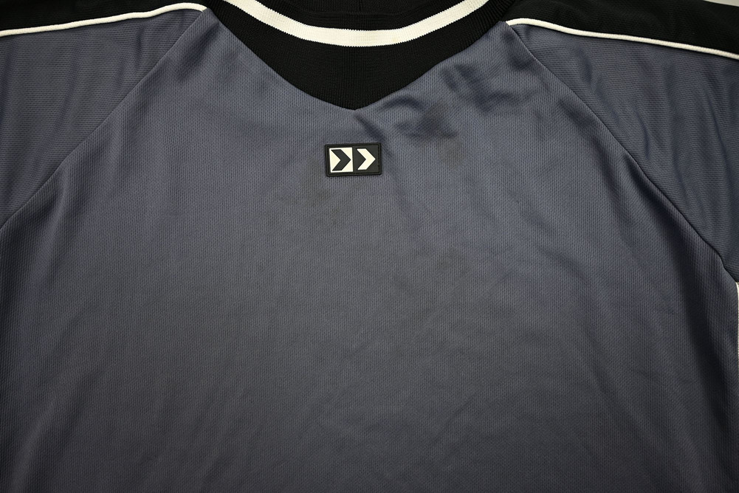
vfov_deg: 53.2
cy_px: 246
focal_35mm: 24
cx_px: 370
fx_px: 493
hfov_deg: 73.7
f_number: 4.5
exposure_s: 1/125
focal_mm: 24
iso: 200
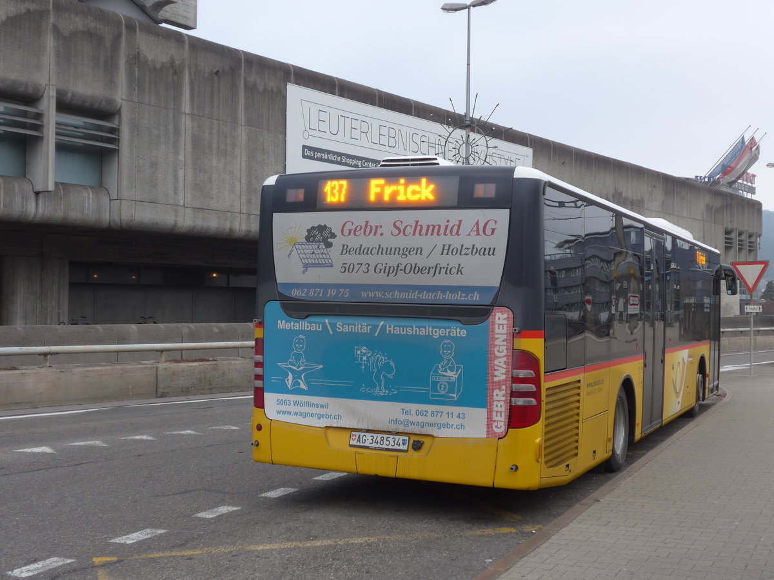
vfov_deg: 31.5
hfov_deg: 41.2
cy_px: 290
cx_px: 387
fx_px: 1029
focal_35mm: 46
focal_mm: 9.5
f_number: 3
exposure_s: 1/125
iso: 80
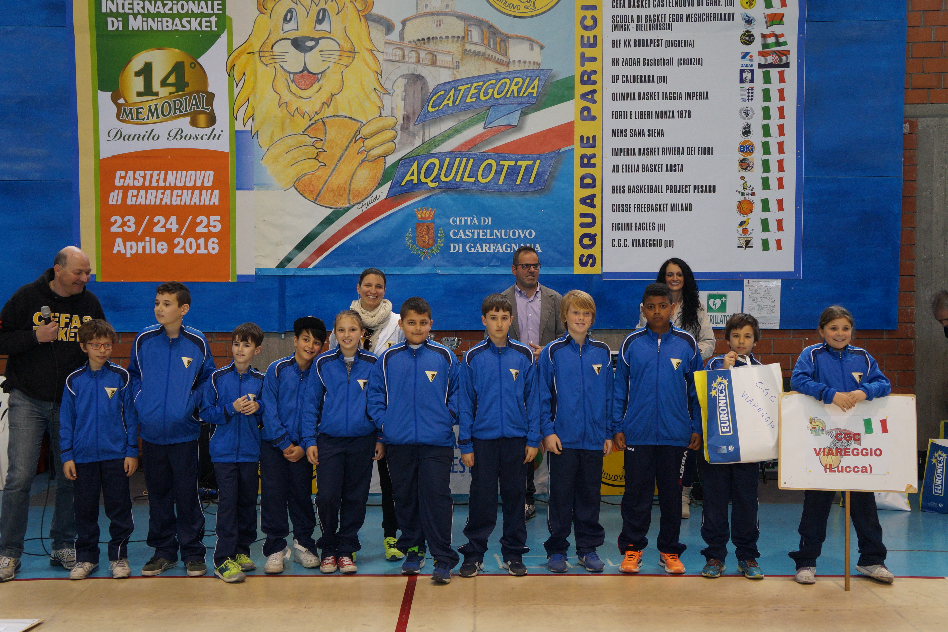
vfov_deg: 32.3
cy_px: 318
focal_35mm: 42
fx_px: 1093
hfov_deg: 46.9
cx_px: 483
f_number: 4
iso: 800
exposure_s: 1/160
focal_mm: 27
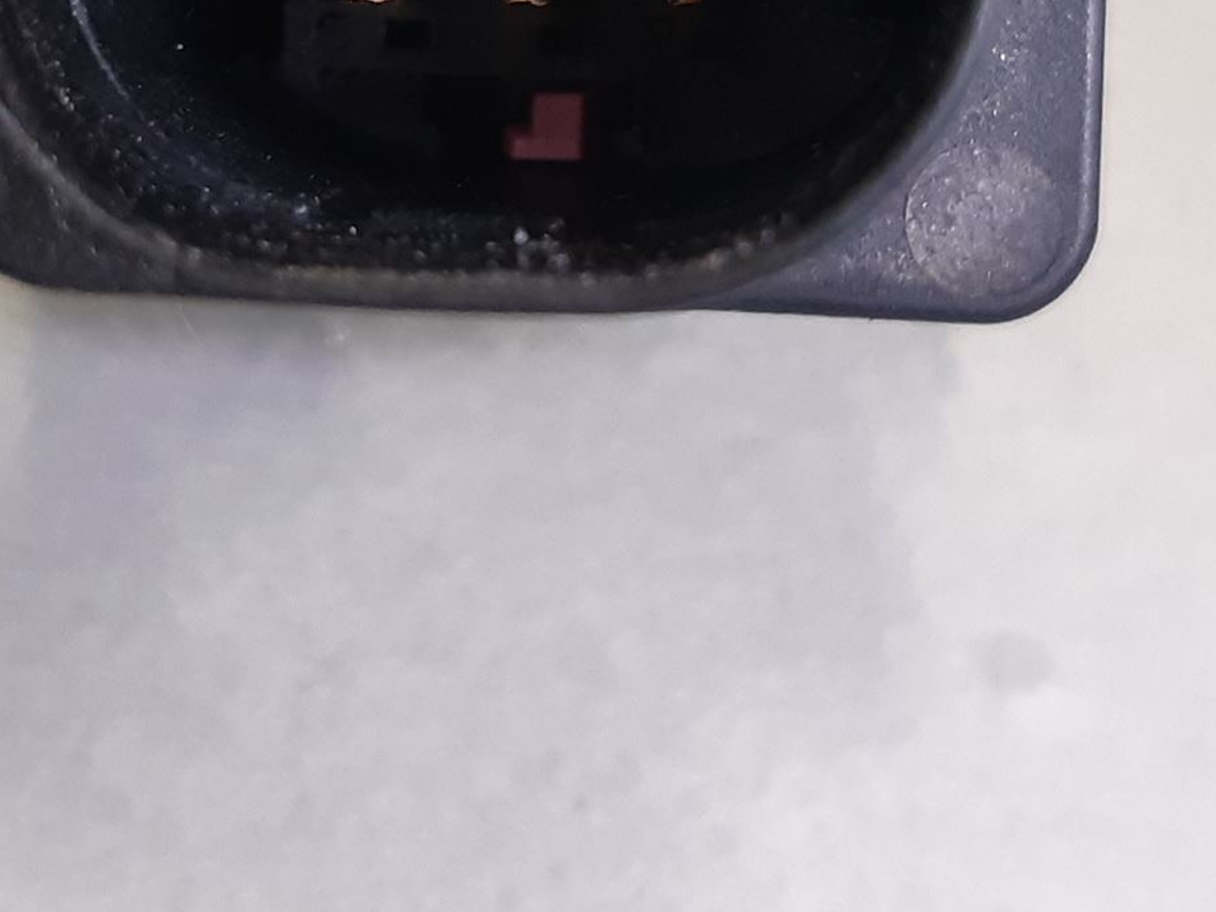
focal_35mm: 58
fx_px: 2038
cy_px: -46
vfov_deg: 23.9
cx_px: 523
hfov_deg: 33.2
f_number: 1.7
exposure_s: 1/50
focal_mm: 3.93
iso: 200
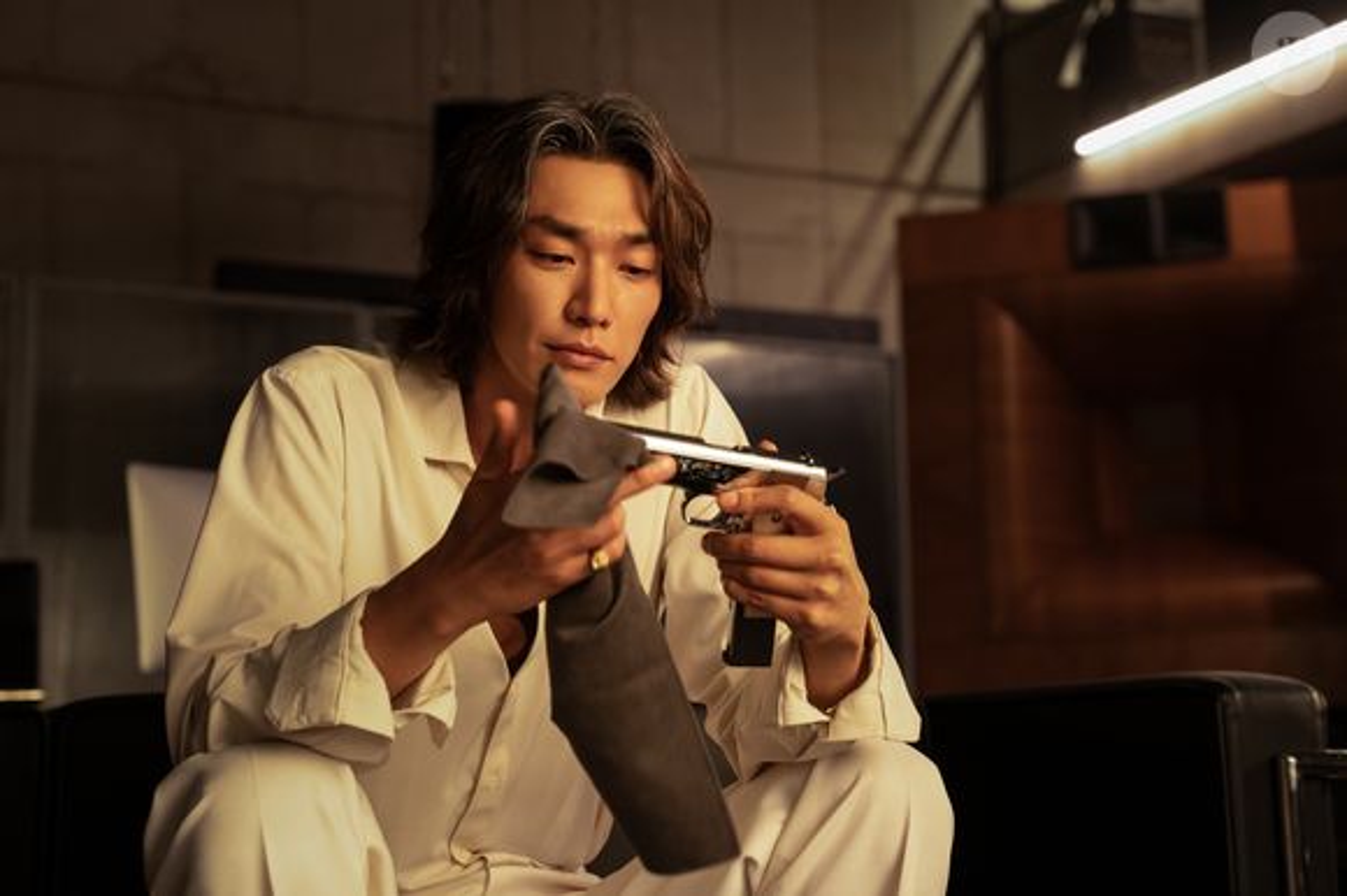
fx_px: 2169
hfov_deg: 34.5
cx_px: 674
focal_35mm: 58
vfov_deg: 23.4
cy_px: 448
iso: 1600
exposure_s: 1/40
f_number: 4
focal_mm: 58
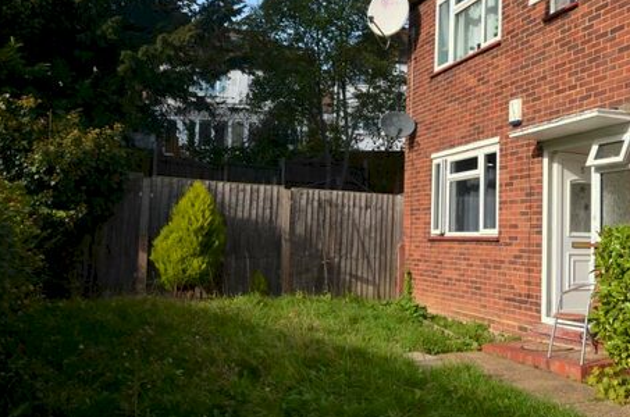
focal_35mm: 35
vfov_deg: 37.9
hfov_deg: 52.4
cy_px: 191
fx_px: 607
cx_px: 473
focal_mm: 15
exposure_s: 1/200
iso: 100
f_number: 7.1
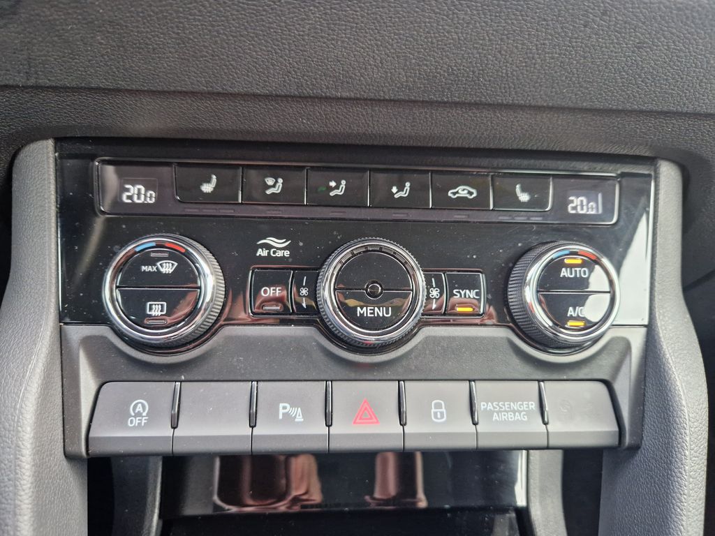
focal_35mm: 23
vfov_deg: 58.9
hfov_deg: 73.9
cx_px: 358
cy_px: 268
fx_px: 475
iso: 500
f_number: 1.8
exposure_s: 1/100
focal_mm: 5.4
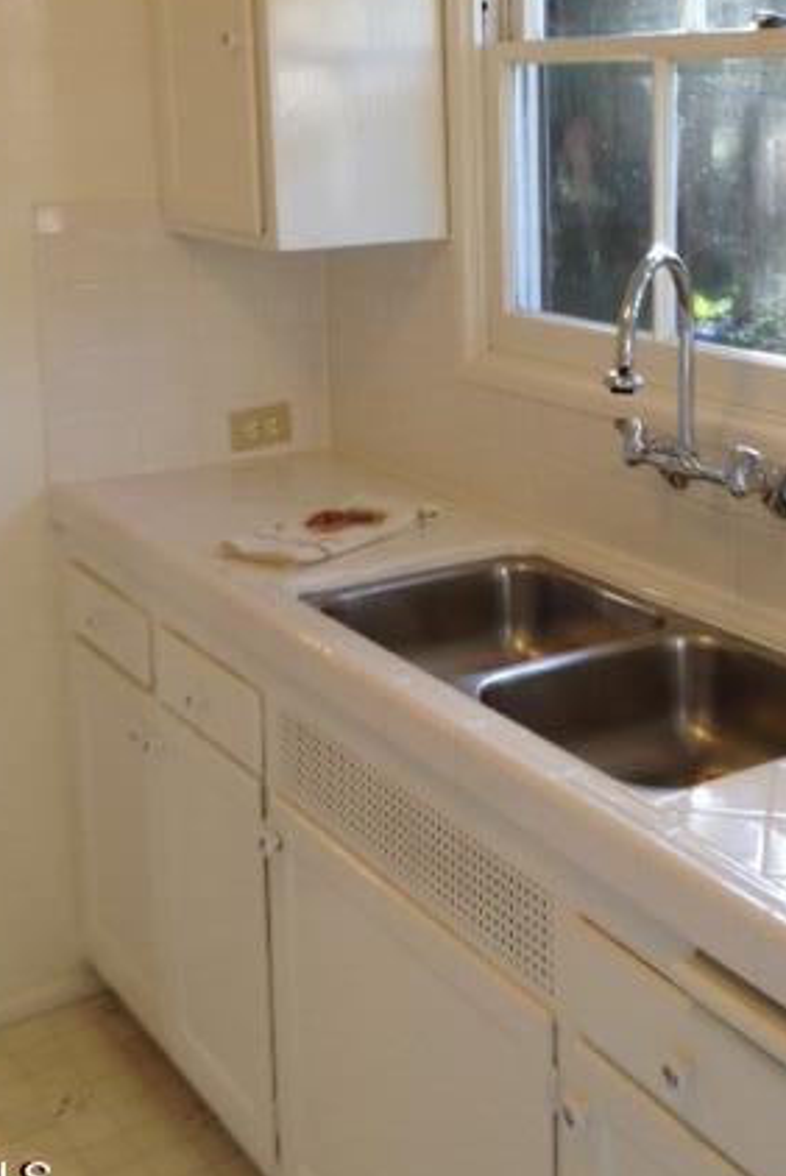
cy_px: 362
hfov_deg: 25.8
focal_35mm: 52
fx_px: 1700
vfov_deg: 37.6
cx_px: 544
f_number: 2.4
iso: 64
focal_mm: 4.12
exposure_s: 1/40
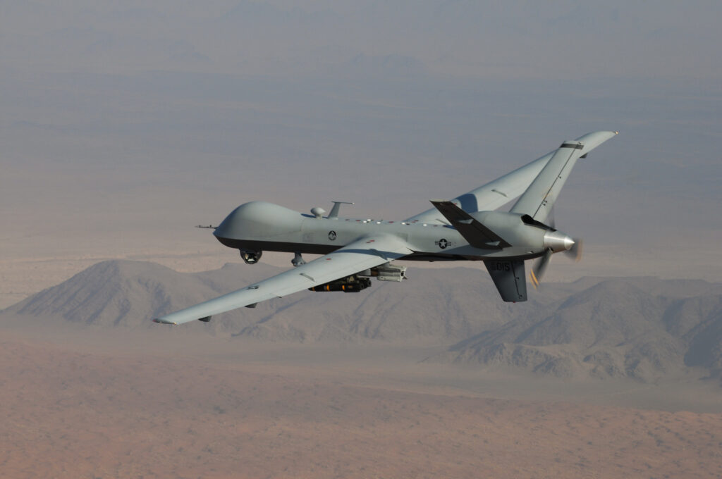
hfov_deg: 8.1
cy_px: 240
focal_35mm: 255
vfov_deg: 5.4
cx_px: 361
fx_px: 5108
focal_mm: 170
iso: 200
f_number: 10
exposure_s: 1/400
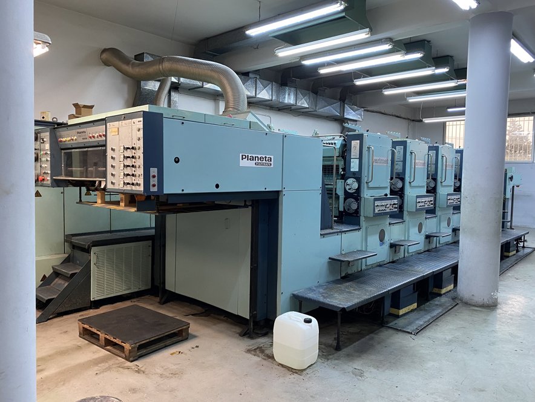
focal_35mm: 26
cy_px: 201
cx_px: 268
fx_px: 402
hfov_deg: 67.3
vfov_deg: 53.1
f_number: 1.8
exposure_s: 1/50
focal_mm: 4.25
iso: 160
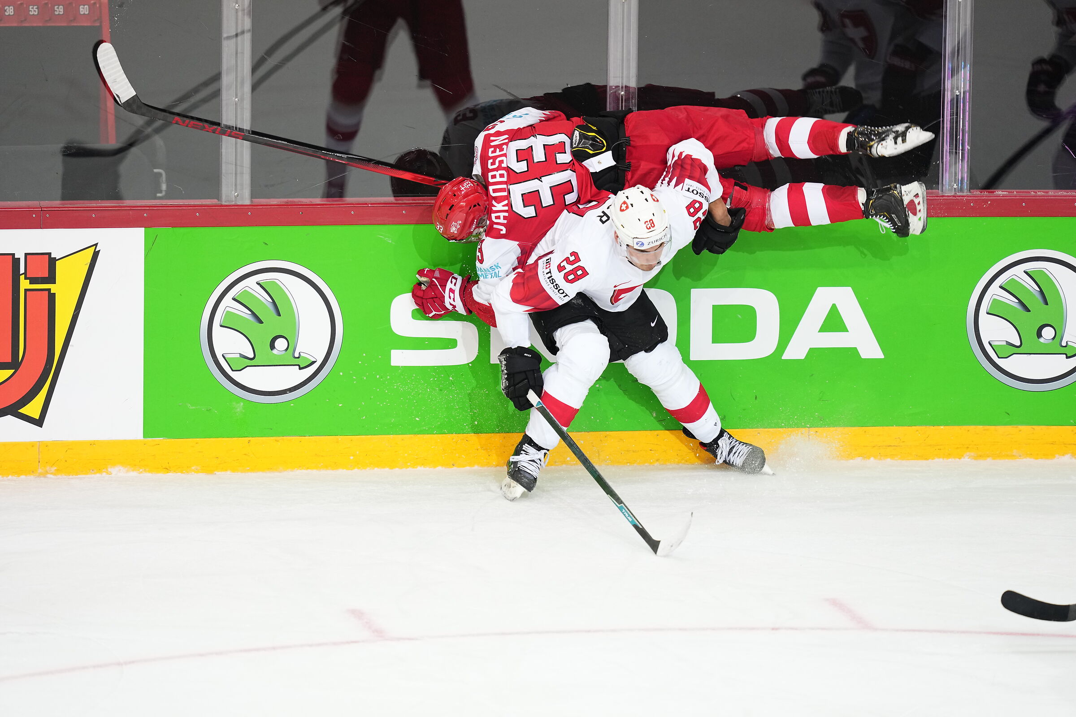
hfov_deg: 5.2
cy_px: 358
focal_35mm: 400
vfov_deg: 3.4
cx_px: 538
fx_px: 11955
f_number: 3.2
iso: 1600
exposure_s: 1/1000
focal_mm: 400
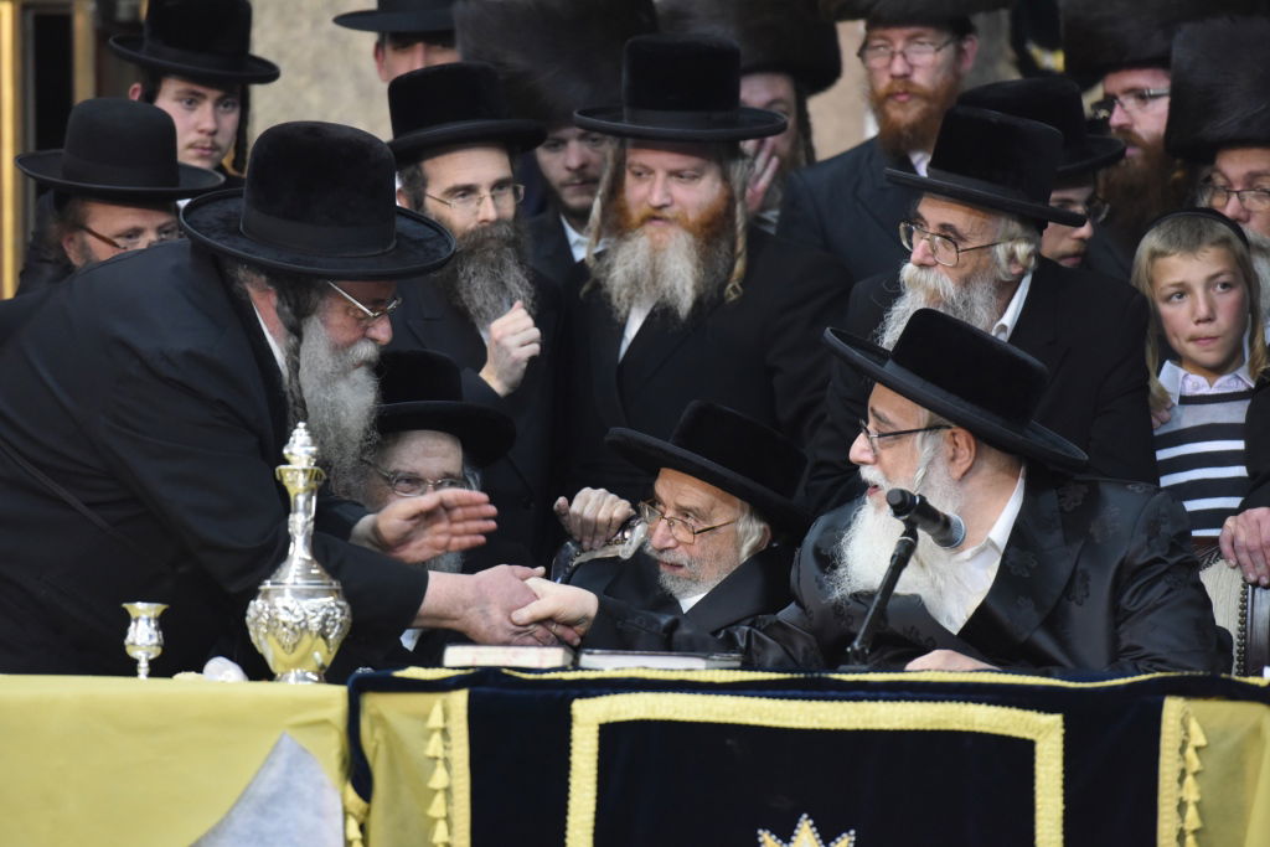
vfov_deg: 6.9
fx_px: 7056
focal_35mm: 200
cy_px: 424
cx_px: 635
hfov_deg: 10.3
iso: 3200
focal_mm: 200
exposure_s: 1/100
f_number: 3.5
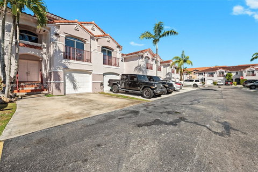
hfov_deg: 104.3
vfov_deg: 81.2
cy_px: 86
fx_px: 100
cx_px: 129
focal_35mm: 14
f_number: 8
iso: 200
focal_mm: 14
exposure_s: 1/1250
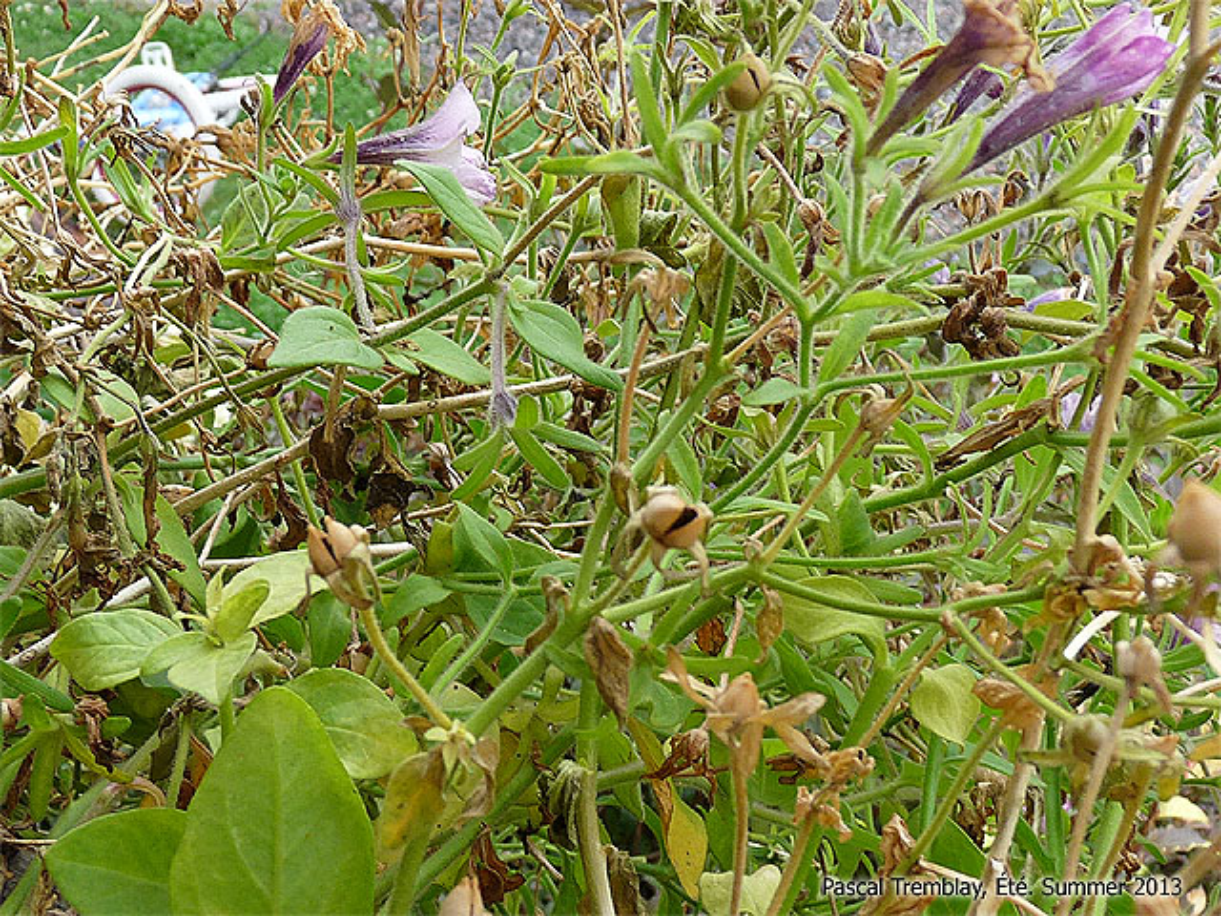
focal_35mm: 48
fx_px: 1693
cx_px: 610
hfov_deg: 39.7
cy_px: 458
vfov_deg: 30.3
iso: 100
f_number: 3.2
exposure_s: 1/100
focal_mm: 4.8
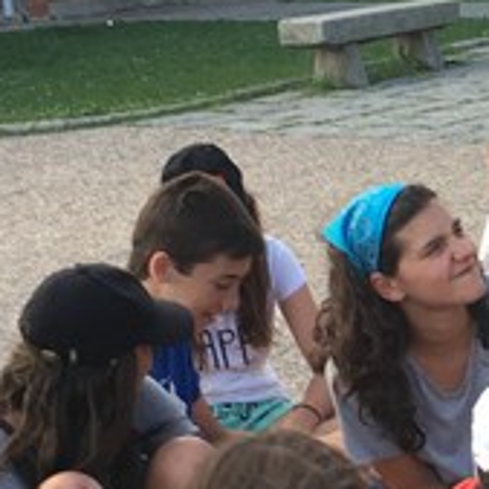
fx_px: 1934
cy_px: 344
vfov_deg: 14.4
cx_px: 590
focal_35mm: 121
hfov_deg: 14.0
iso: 25
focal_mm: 4.15
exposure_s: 1/105
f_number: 2.2
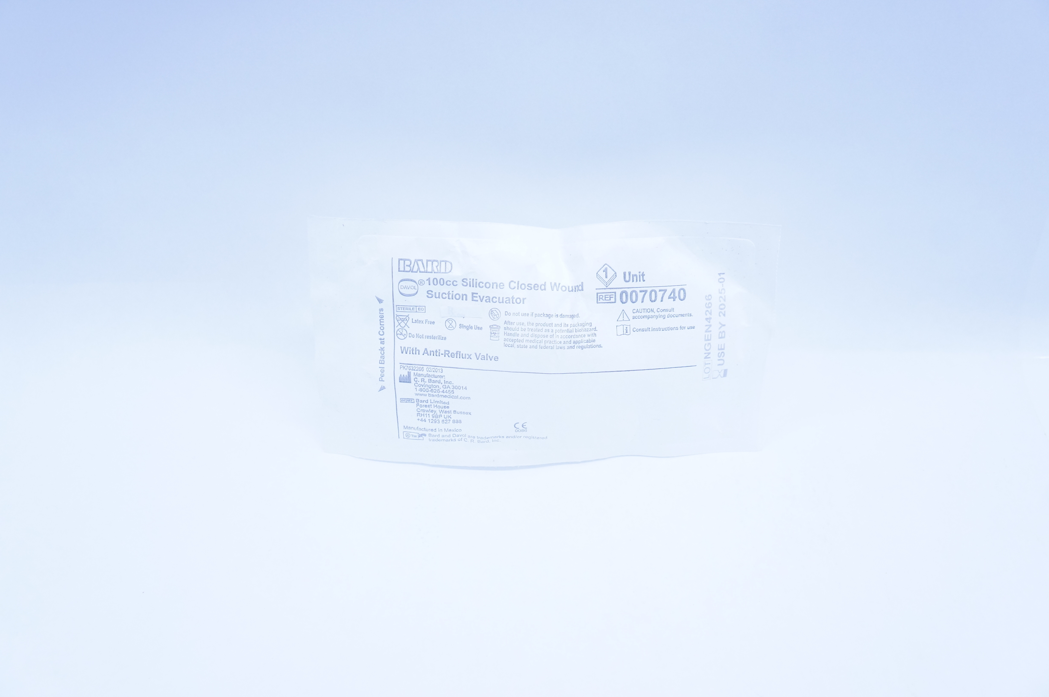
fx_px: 1179
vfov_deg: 32.9
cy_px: 348
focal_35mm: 40
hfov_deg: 48.0
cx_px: 524
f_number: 5
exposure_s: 1/200
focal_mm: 27
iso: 800
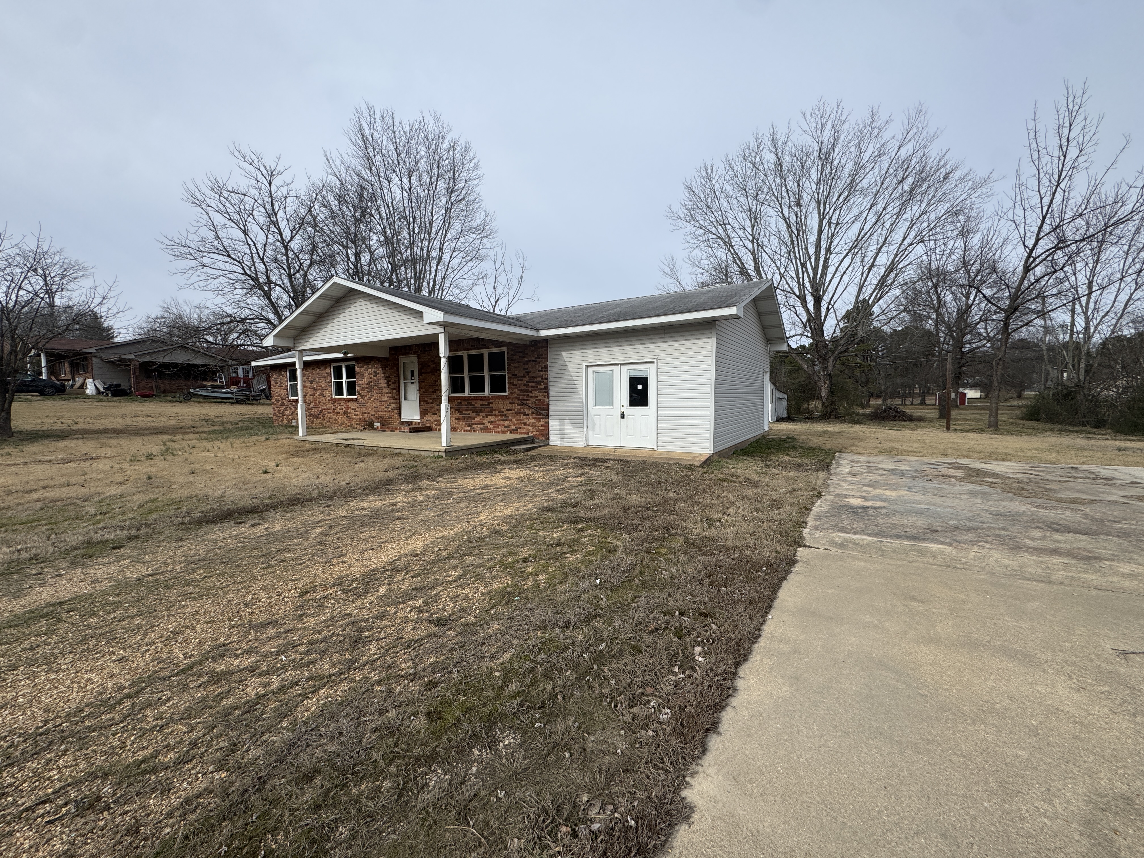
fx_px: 463
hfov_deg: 102.1
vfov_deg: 85.7
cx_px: 572
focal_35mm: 14
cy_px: 429
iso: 50
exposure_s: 1/1600
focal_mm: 2.22
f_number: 2.2
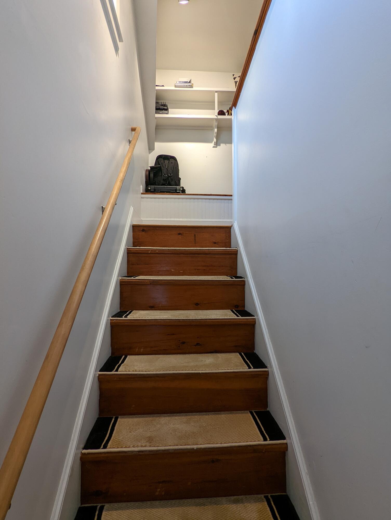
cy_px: 260
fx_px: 240
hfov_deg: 78.2
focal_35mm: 16
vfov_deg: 94.4
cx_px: 196
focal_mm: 2.35
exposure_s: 1/24
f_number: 2.2
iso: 57
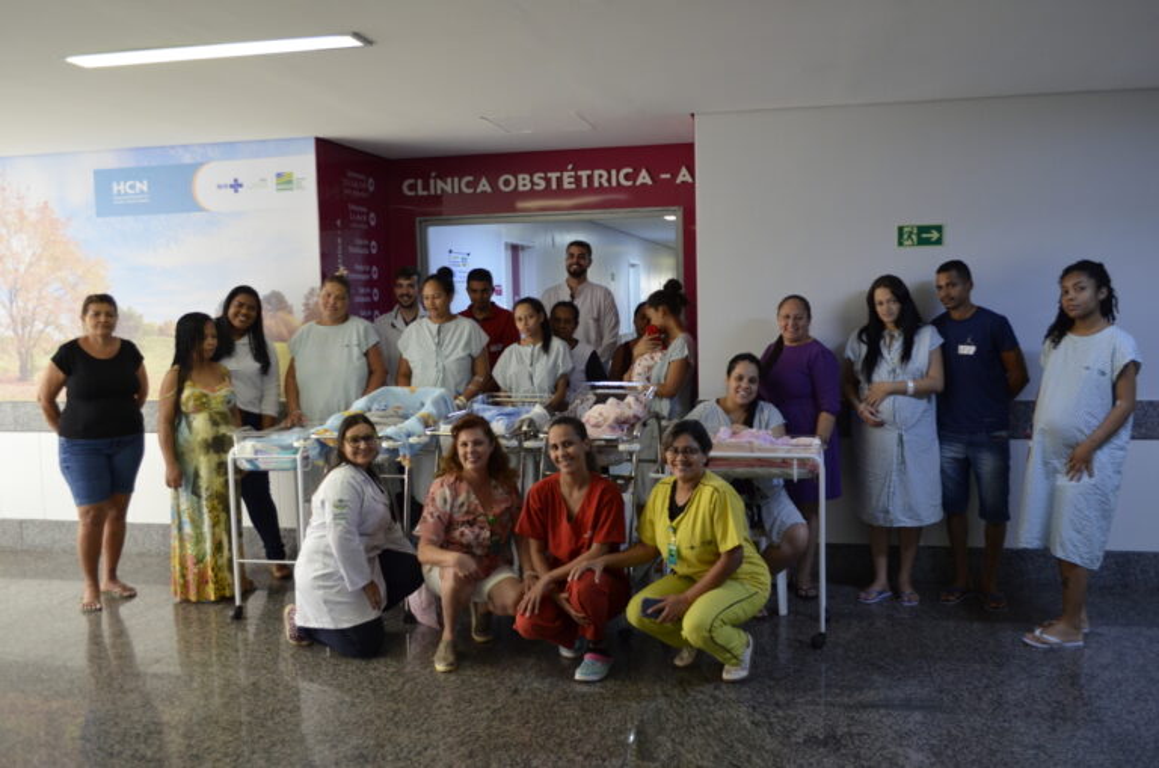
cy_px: 384
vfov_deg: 43.4
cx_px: 580
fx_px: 964
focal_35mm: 30
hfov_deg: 62.0
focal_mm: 20
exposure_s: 1/30
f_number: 3.8
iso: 800
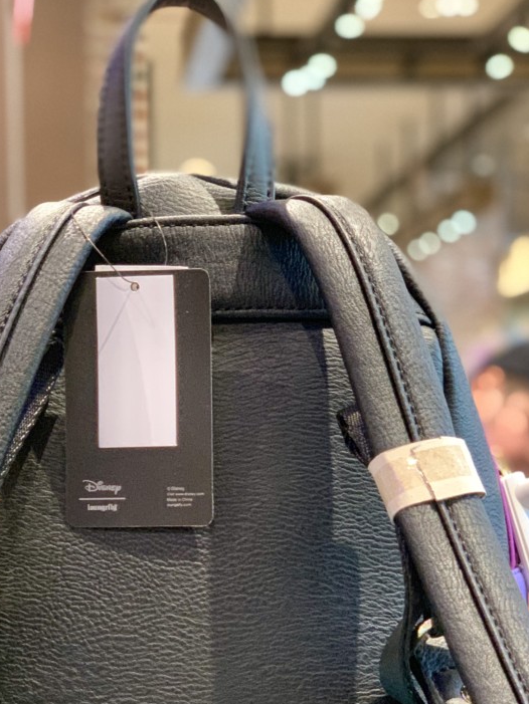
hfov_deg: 16.6
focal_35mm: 89
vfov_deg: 21.7
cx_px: 197
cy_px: 558
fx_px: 1813
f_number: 2.4
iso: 320
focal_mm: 6
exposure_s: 1/40
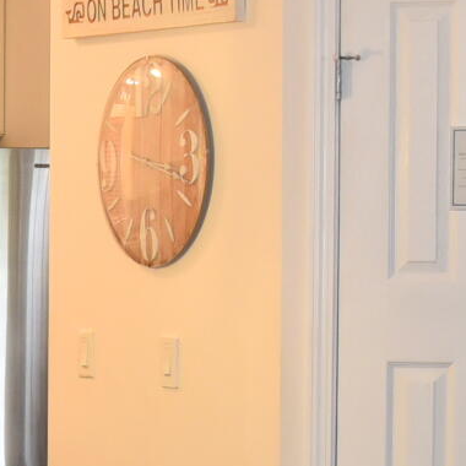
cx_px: -272
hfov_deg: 10.4
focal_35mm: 161
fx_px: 2452
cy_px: 388
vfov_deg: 10.8
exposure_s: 1/80
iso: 800
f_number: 4.5
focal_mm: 24
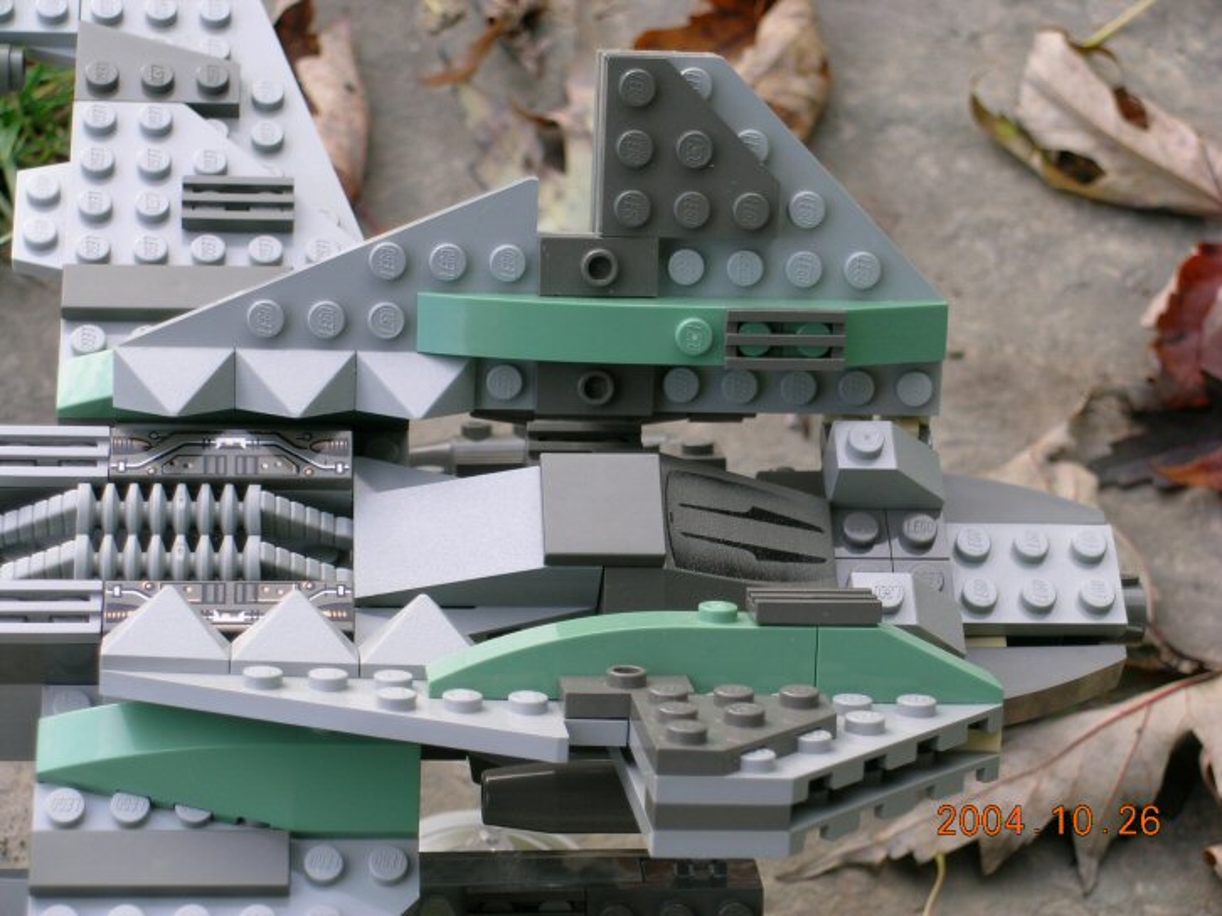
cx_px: 611
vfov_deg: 15.6
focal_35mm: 95
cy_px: 458
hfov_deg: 20.7
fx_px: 3353
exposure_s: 1/72.2
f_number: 4.9
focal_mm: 19.8
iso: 50
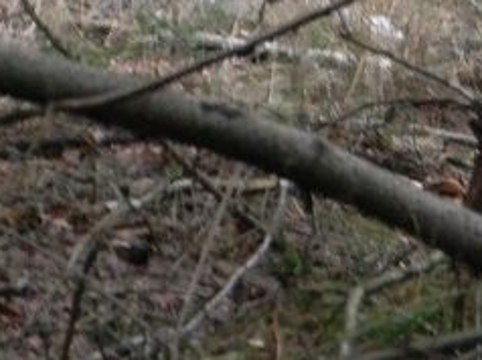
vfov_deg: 4.2
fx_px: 4910
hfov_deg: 5.6
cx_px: 539
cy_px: -210
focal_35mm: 353
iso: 400
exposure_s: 1/19
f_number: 4.7
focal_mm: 19
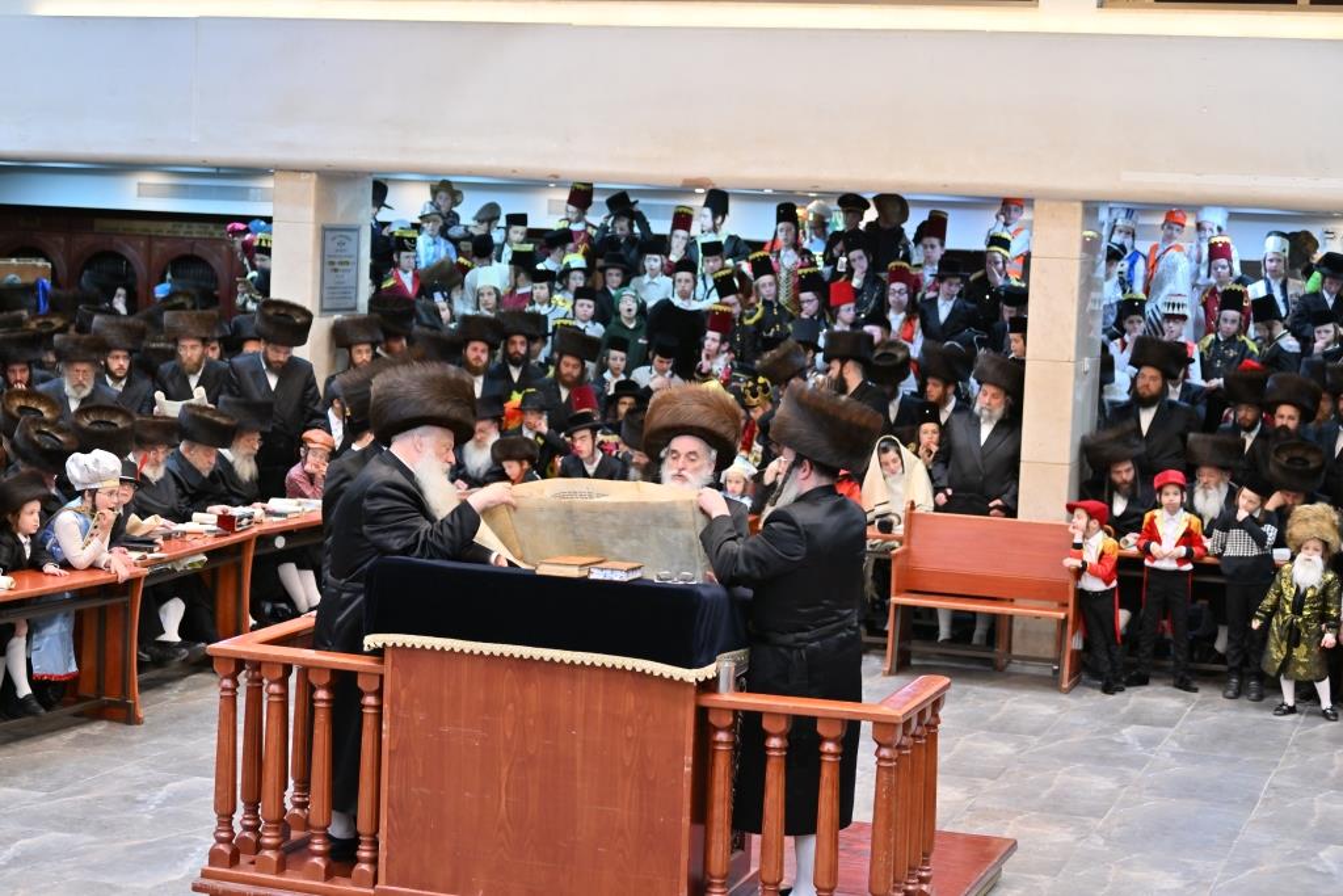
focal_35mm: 70
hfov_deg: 28.8
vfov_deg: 19.5
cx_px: 672
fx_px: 2612
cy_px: 448
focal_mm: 70
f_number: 2.8
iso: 640
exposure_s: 1/400
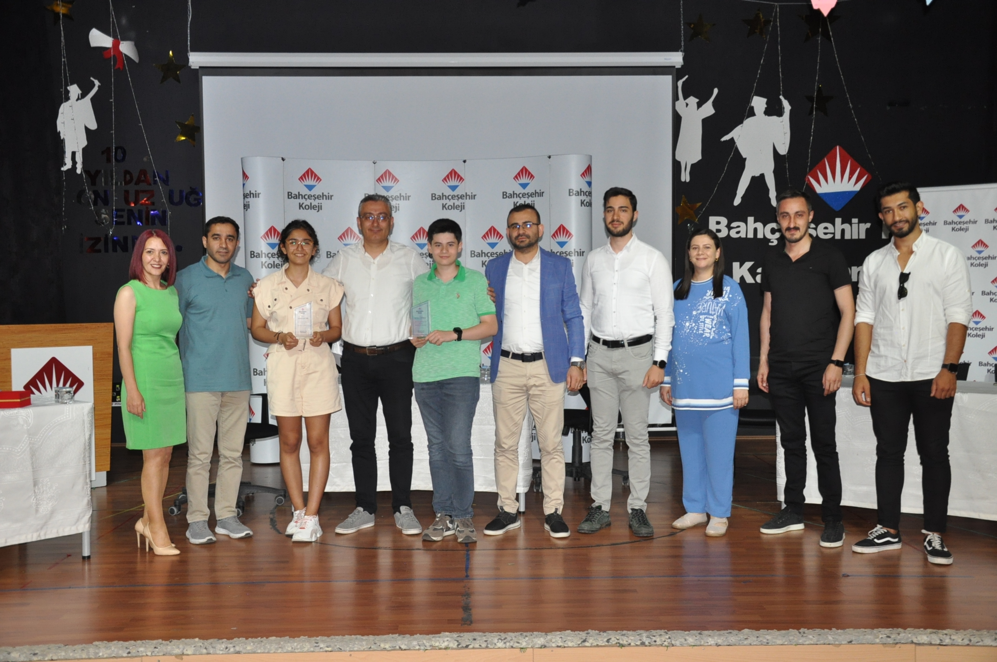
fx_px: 1037
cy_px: 331
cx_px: 498
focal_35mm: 38
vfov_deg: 35.4
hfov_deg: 51.3
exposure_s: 1/60
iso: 1250
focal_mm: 25
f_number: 4.5
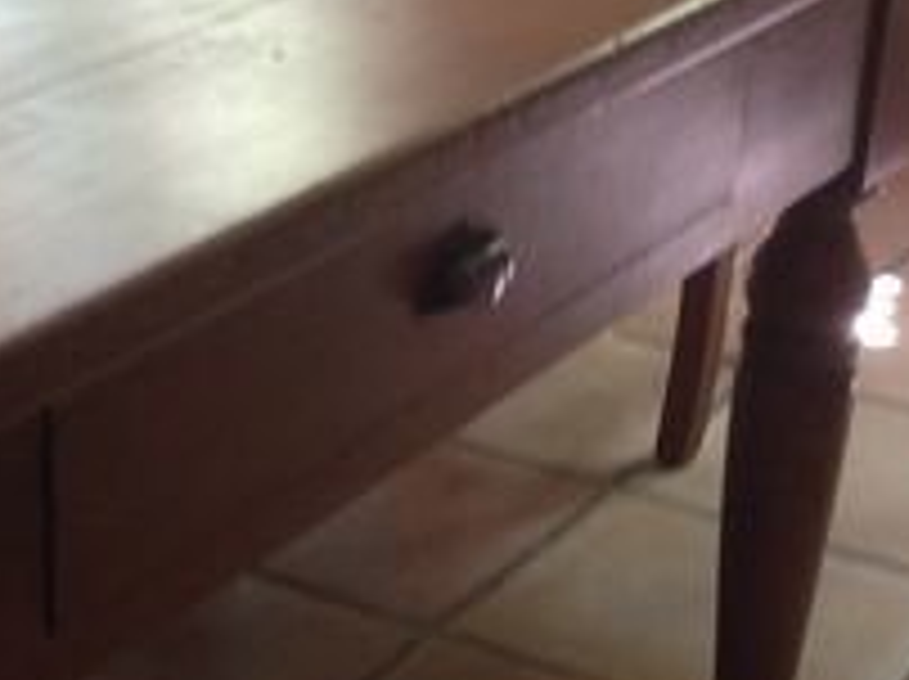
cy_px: 383
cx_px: 108
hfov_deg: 17.5
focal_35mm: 111
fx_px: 2911
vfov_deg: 13.3
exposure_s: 1/15
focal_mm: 4.28
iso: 100
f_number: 2.4
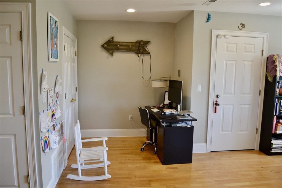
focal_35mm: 27
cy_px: 94
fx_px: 212
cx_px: 141
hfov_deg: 67.4
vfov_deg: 47.9
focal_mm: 18
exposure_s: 1/60
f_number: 4
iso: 400
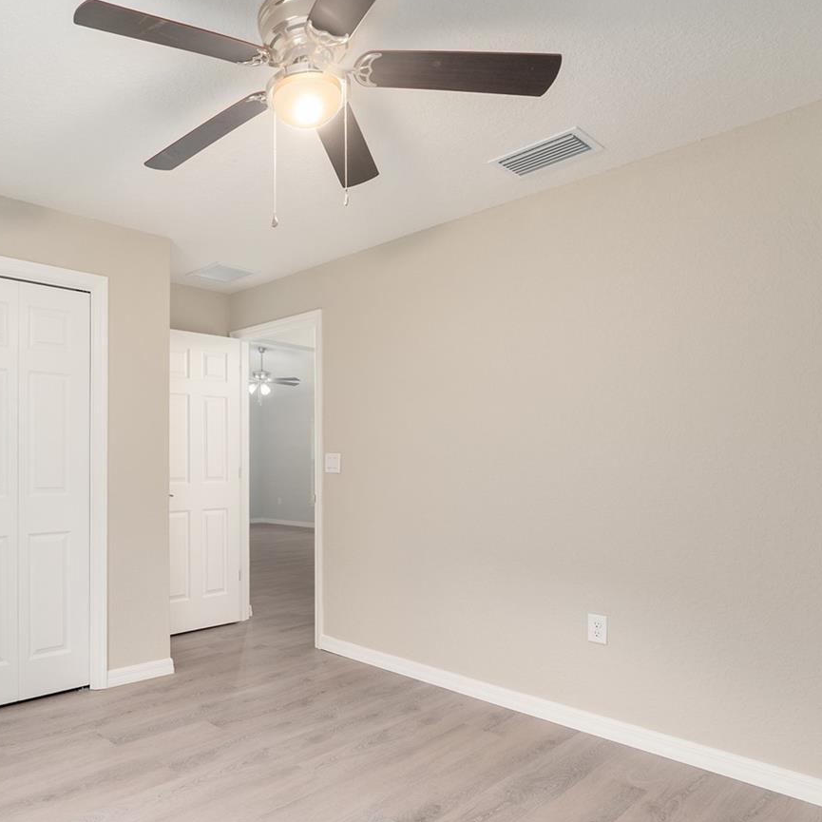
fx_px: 591
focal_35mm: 22
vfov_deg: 69.2
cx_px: 201
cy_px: 479
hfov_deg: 65.2
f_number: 7.1
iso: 250
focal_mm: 14
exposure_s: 1/1.67
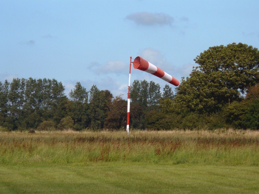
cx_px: 130
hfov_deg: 4.6
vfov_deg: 3.4
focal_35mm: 432
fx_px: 3232
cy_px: 97
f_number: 7.1
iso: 100
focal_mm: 72
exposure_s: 1/500
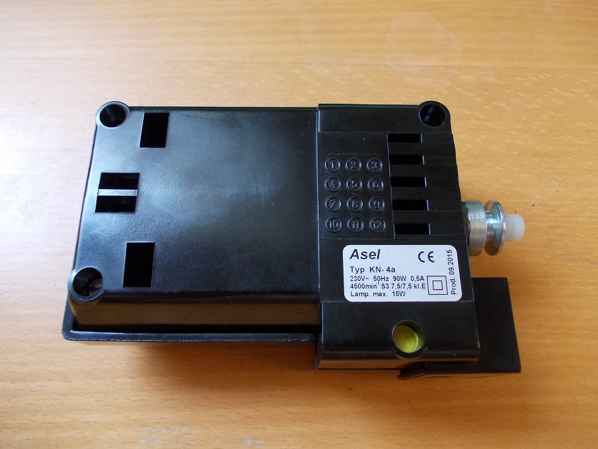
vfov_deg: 49.7
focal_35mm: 28
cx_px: 299
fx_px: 484
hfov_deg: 63.4
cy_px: 224
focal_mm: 4
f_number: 2.7
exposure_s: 1/25
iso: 160
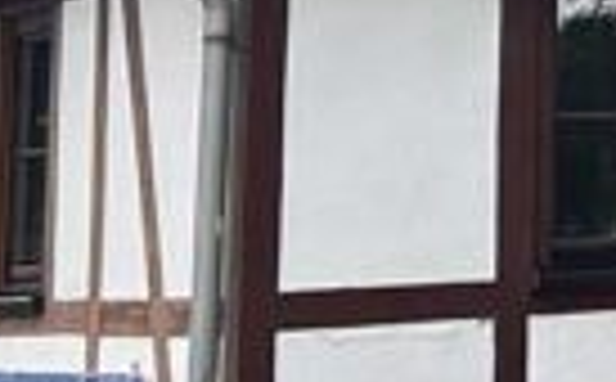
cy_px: -252
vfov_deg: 8.2
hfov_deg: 12.6
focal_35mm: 155
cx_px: 1007
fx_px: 2597
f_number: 1.5
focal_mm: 5.7
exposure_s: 1/1431
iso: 50
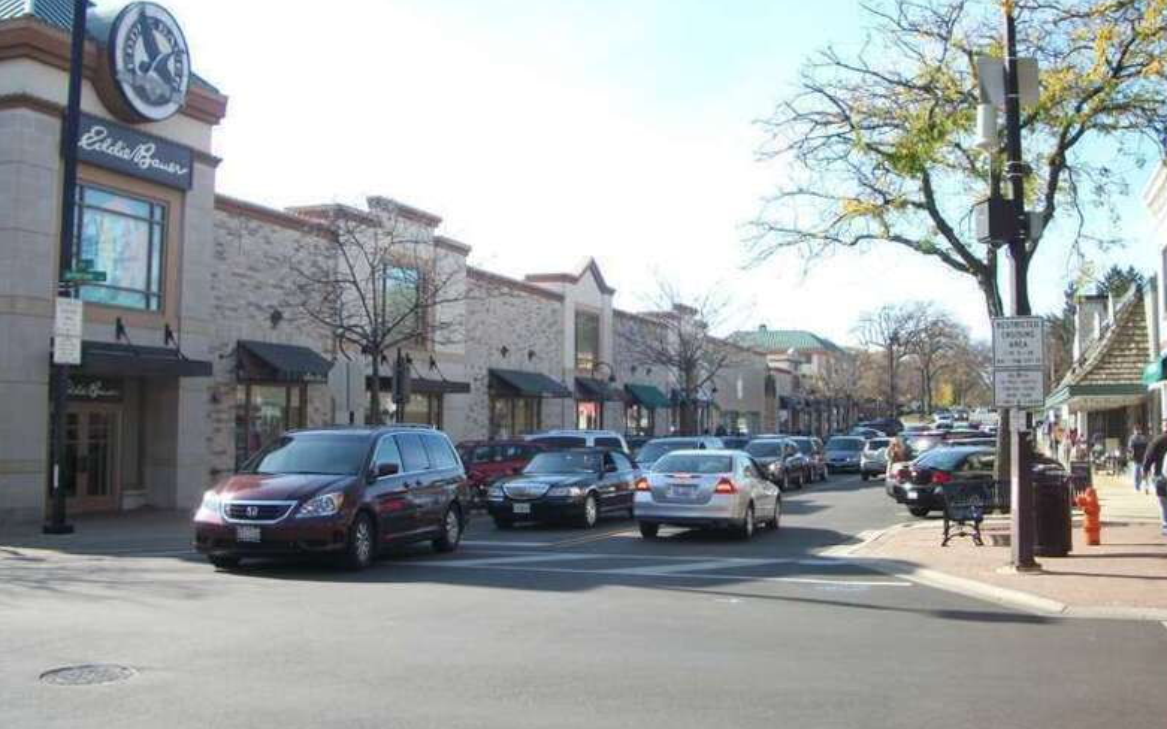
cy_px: 393
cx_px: 584
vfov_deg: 33.6
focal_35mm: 38
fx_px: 1208
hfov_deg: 51.5
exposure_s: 1/400
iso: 80
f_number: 3.1
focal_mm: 6.3
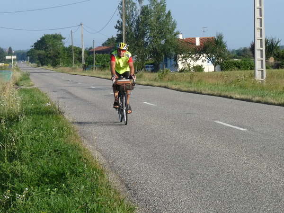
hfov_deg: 13.8
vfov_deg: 10.4
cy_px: 106
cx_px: 142
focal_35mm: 143
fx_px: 1173
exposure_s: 1/1300
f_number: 4.5
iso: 250
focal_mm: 14.4
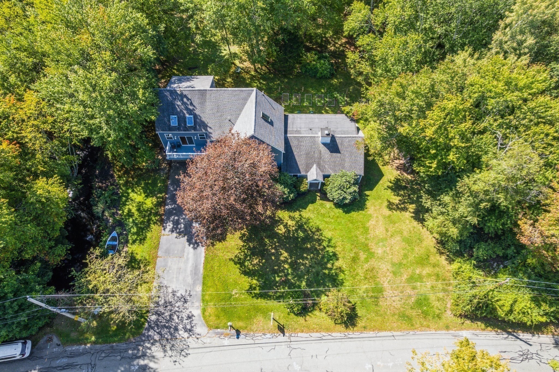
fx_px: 341
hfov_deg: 78.6
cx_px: 280
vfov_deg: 57.2
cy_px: 186
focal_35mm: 22
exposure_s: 1/400
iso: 100
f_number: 2.8
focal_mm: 8.38
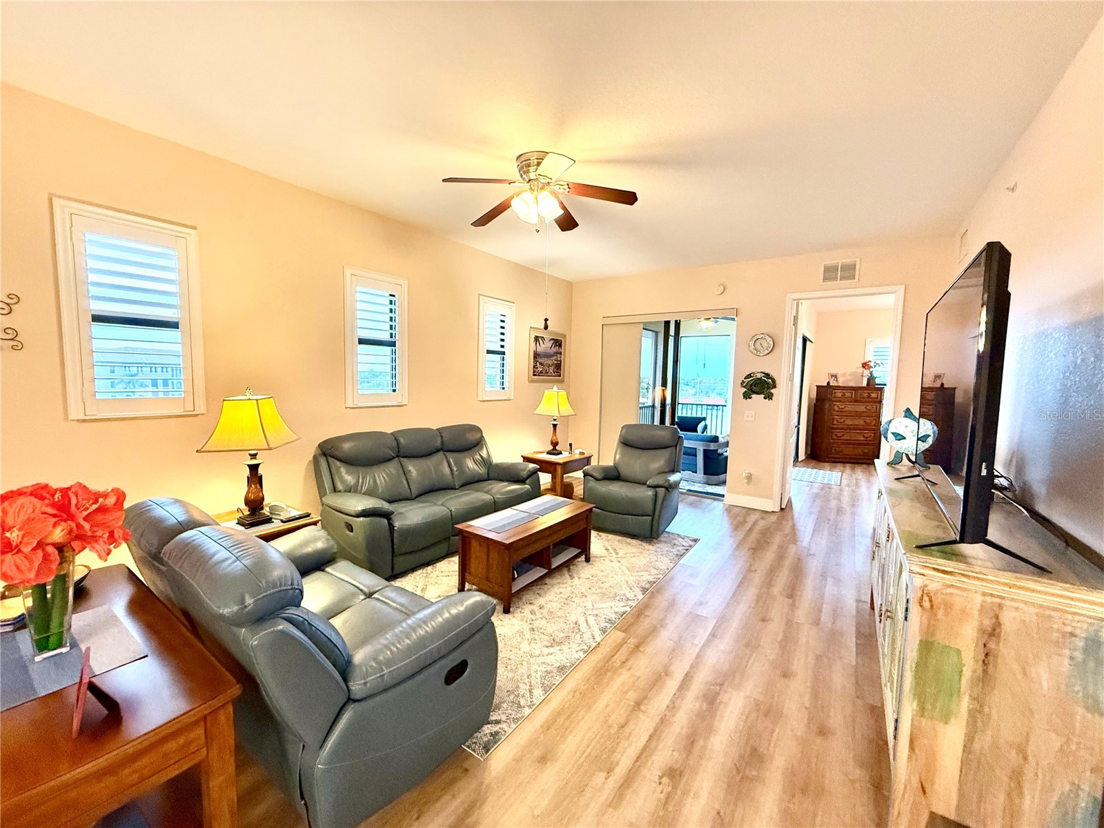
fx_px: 446
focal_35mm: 14
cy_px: 414
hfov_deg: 102.1
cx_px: 552
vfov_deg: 85.7
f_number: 2.2
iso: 500
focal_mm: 2.22
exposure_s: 1/60
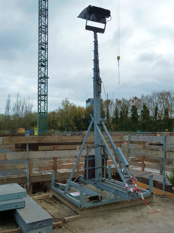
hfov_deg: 44.1
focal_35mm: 32
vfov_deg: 56.8
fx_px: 215
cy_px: 116
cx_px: 87
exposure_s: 1/200
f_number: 4
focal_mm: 5.3
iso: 125
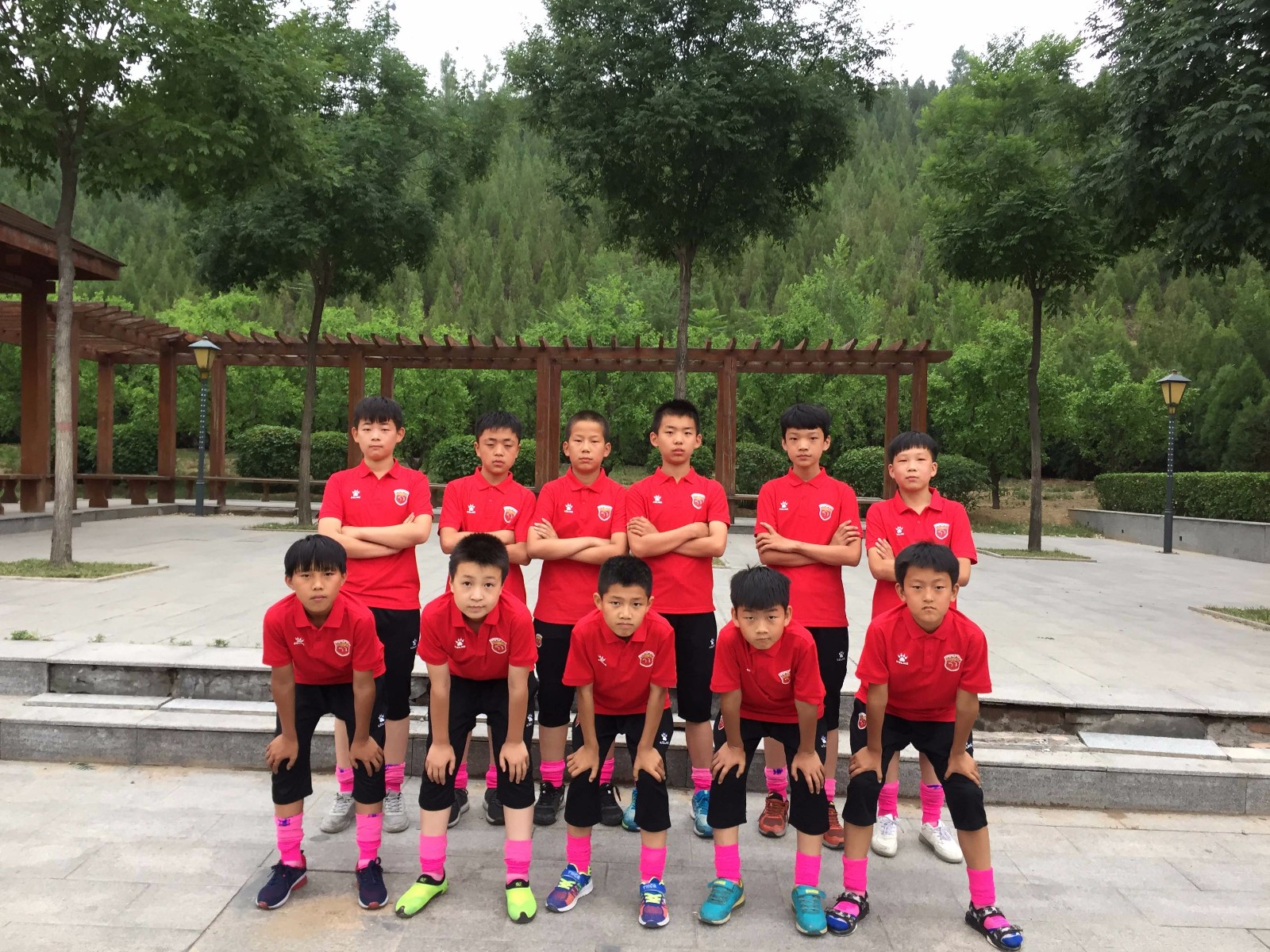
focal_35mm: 29
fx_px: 1064
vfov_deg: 48.2
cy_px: 476
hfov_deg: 61.7
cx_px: 635
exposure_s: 1/33
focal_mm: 4.15
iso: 32
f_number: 2.2
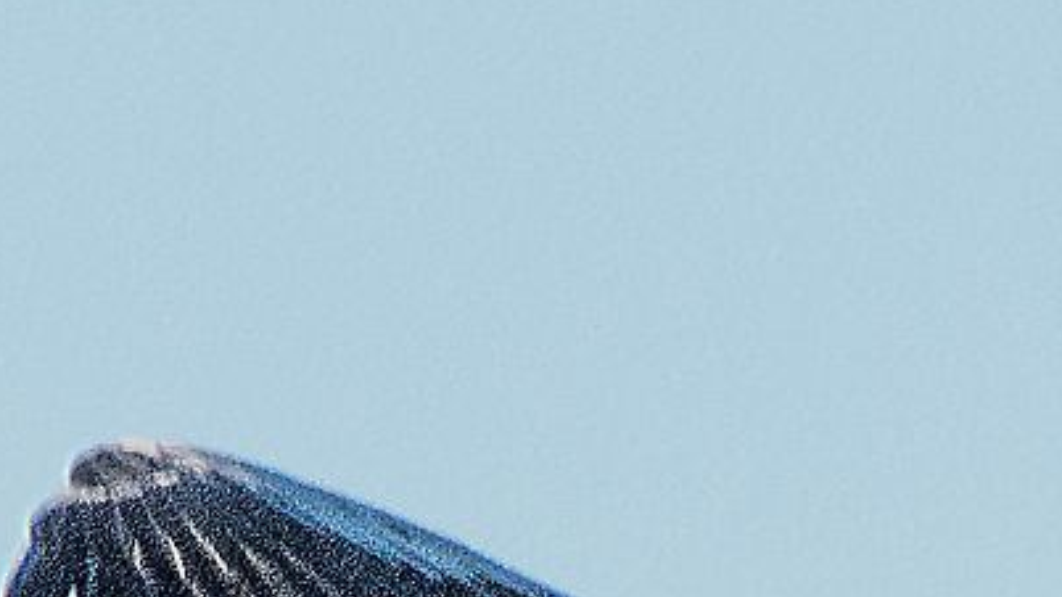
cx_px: 1886
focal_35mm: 7505
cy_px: 1952
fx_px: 211313
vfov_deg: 0.2
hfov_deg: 0.3
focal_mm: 600
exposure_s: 1/1250
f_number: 11
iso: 640
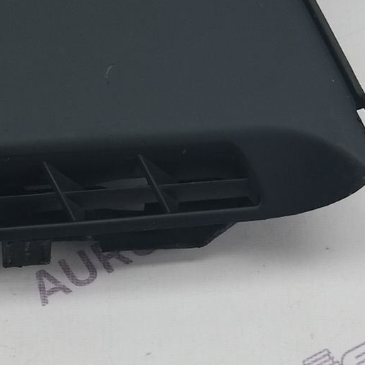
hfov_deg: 12.8
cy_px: 19
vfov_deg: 13.0
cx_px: -88
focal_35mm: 133
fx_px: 1587
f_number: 3.5
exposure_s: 1/80
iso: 100
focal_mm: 18
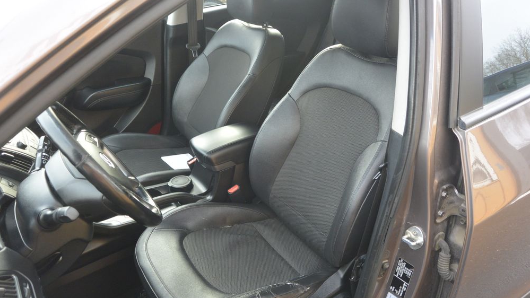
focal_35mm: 29
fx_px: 408
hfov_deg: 66.1
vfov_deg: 40.0
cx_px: 271
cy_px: 177
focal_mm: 10
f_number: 3.5
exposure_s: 1/125
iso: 250
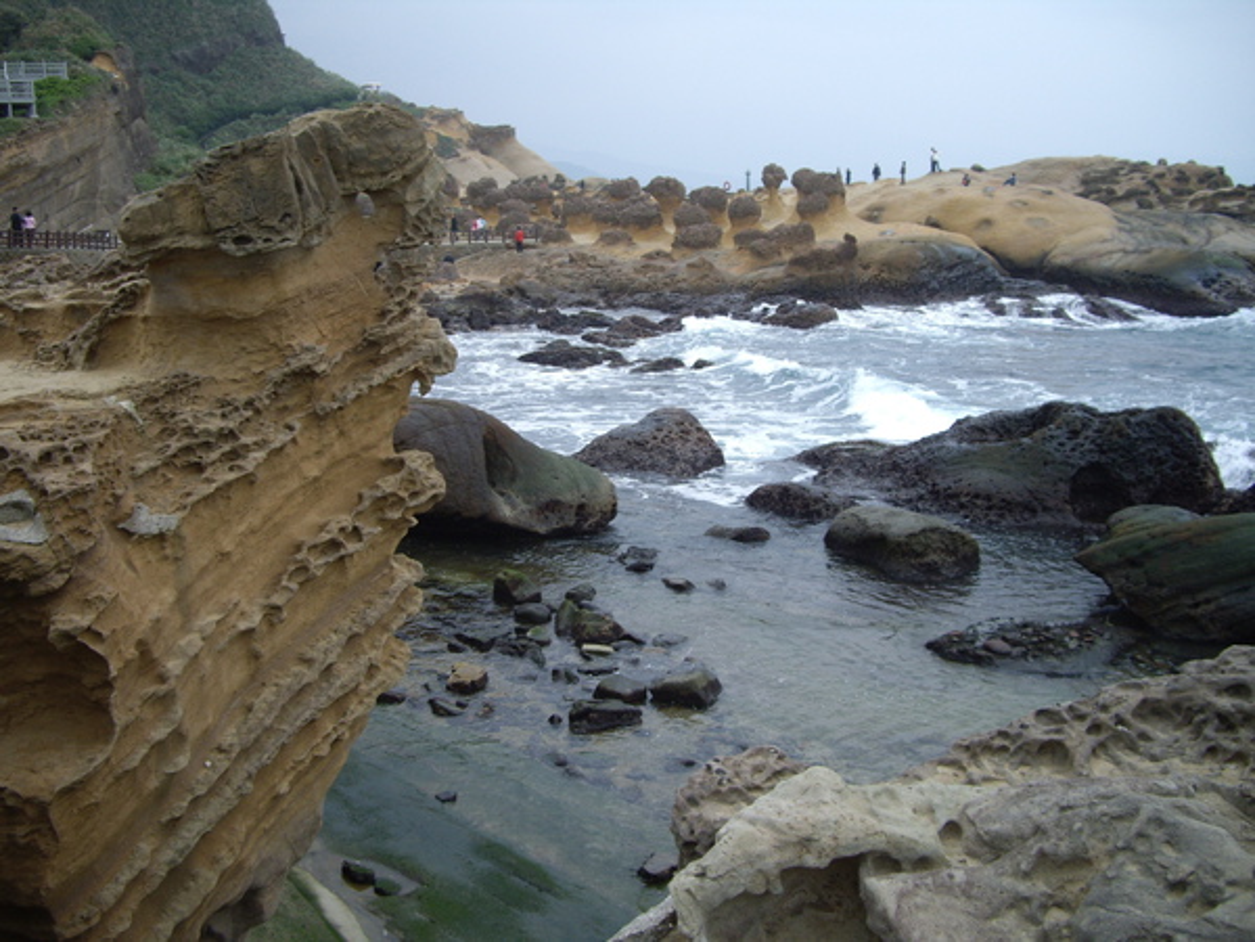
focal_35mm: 38
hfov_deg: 49.0
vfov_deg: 37.7
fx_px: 1378
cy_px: 471
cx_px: 628
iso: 100
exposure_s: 1/60
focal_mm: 7.9
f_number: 2.8
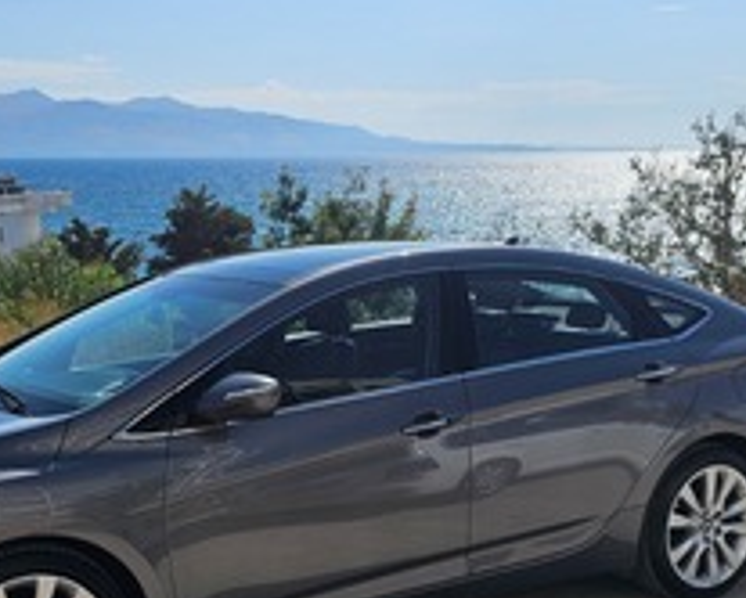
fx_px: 862
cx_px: 281
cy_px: 447
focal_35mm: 39
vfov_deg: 37.4
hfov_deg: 46.4
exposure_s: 1/1765
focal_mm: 6.3
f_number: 1.7
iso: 10
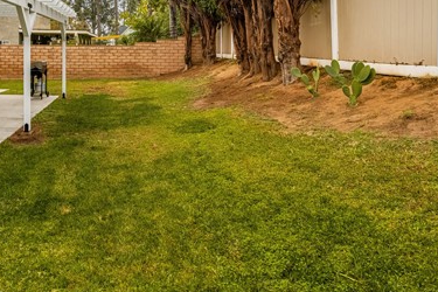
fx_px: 363
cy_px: 53
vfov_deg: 41.7
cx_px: 119
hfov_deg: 59.4
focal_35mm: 30
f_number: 5.6
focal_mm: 17.5
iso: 125
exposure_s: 1/320
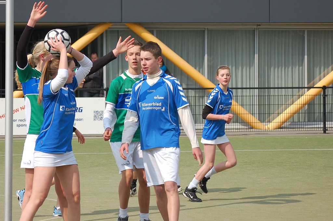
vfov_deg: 11.4
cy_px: 110
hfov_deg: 17.1
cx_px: 166
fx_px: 1109
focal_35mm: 120
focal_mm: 80
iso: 200
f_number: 4.5
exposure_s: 1/1250
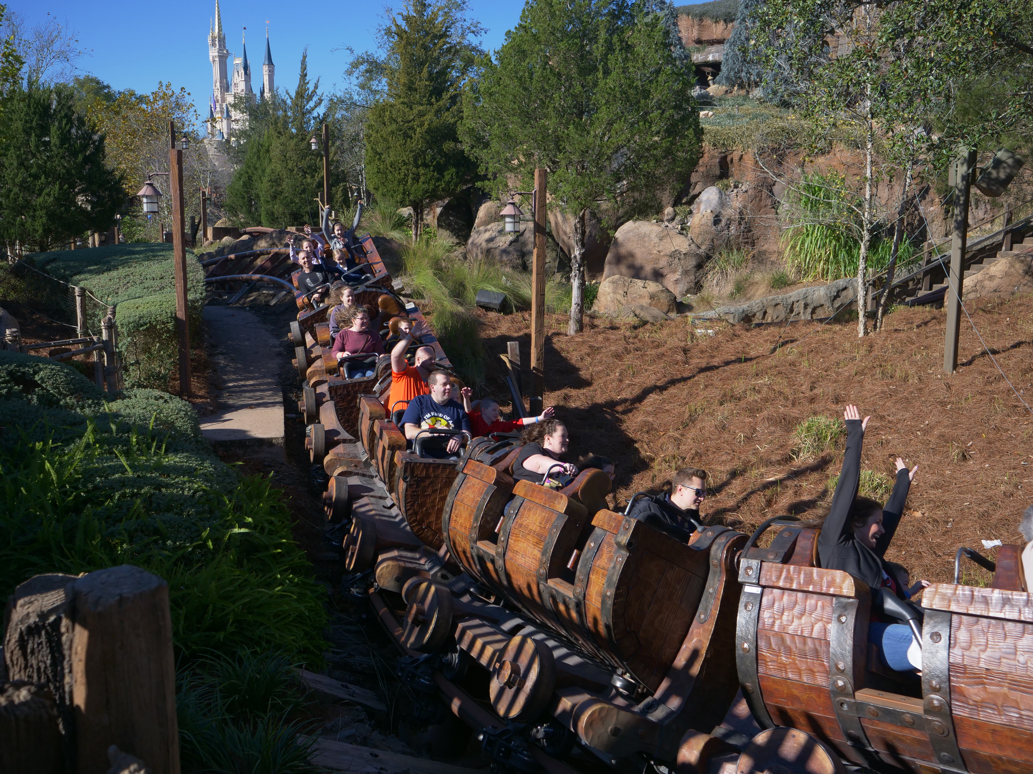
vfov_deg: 44.2
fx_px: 955
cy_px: 387
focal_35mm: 32
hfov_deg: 56.8
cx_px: 516
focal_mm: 16
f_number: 3
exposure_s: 1/2000
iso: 200
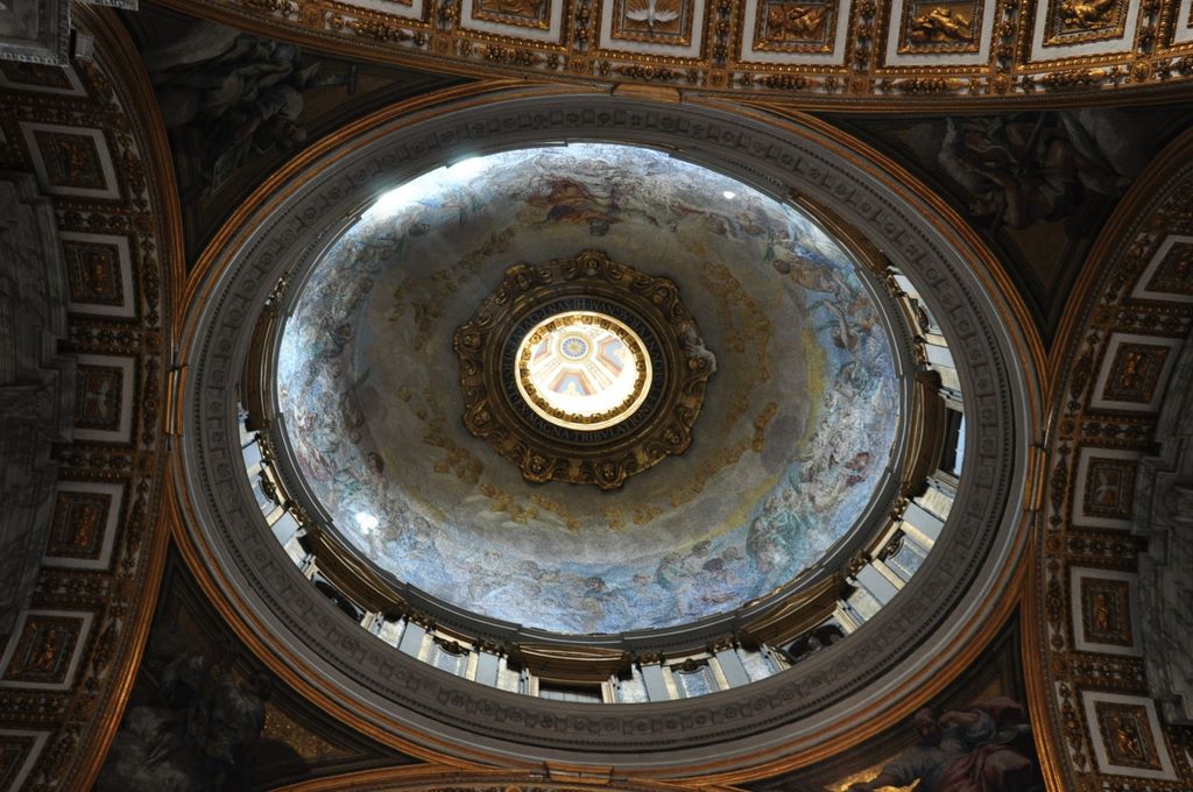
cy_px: 396
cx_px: 596
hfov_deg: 49.6
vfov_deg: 34.1
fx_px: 1291
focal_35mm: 39
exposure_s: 1/13
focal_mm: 26
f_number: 6.3
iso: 800
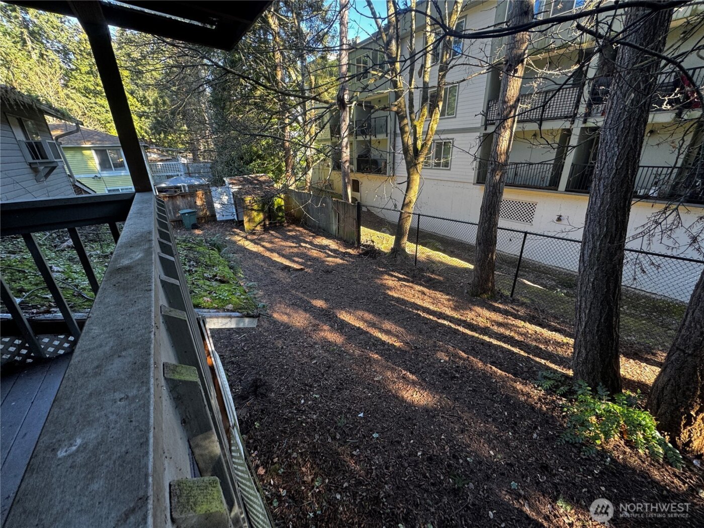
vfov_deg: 85.7
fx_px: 285
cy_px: 264
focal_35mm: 14
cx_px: 352
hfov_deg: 102.1
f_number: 2.2
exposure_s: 1/99
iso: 100
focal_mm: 2.22
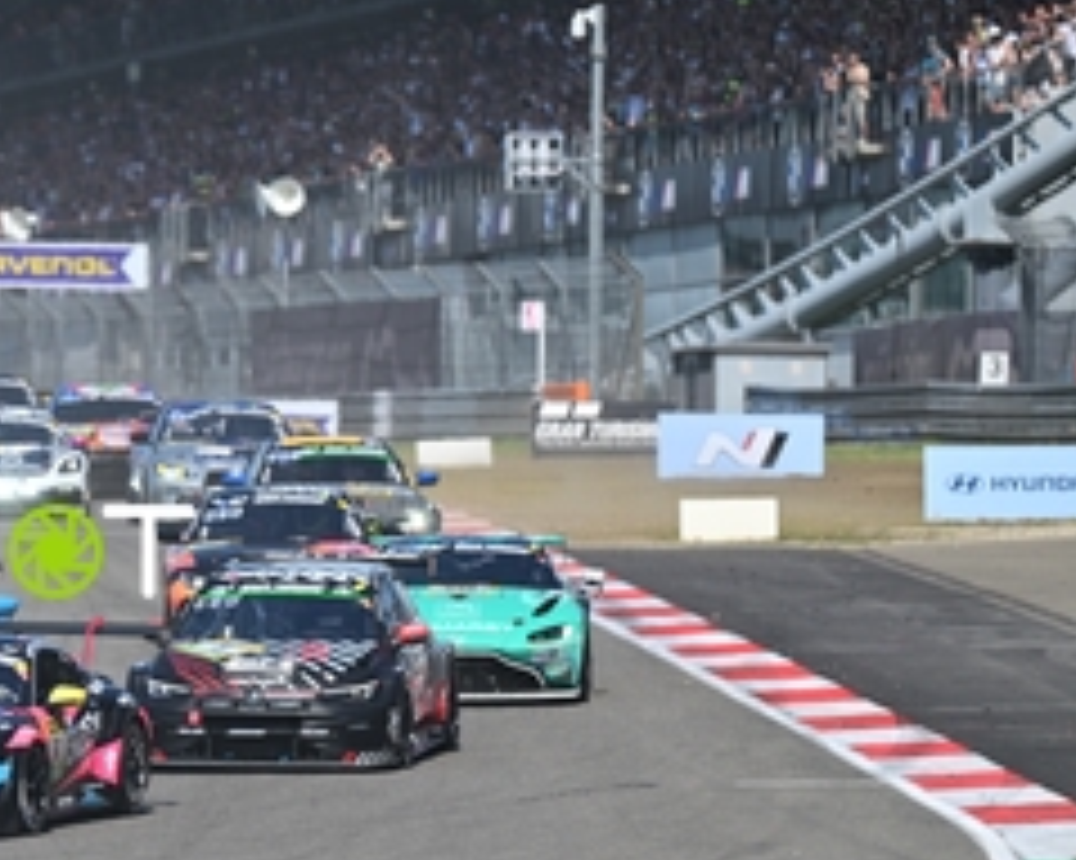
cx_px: -248
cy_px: 554
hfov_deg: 3.7
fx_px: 16521
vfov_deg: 3.0
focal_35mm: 519
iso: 72
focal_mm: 220
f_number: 2.8
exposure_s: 1/2000
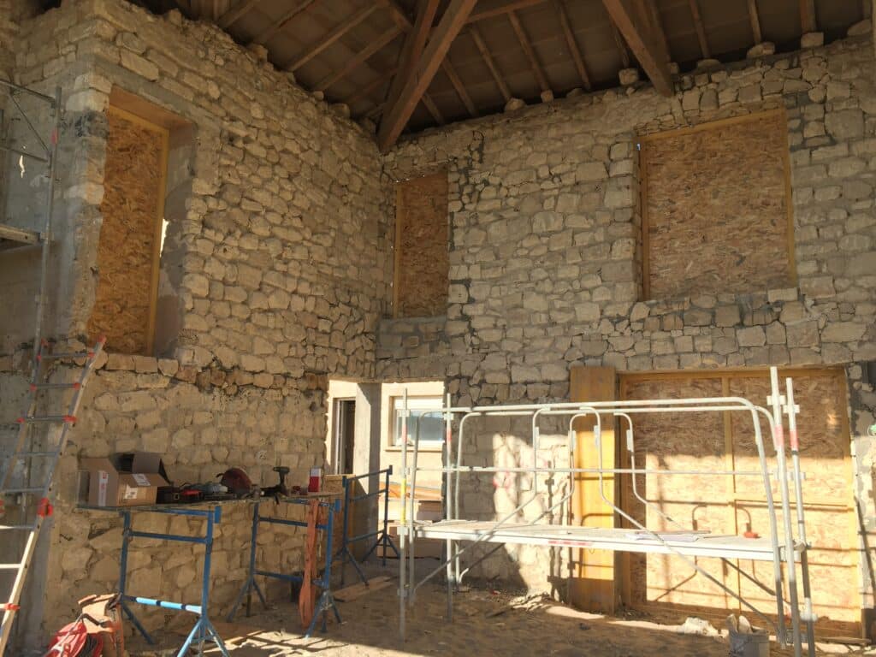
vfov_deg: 48.2
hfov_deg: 61.7
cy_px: 328
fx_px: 734
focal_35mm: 29
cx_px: 438
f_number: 2.2
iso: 32
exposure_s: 1/1041
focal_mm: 4.15
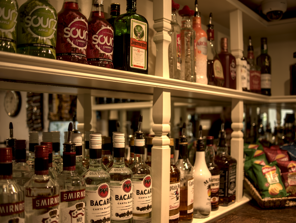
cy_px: 112
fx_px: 342
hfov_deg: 46.8
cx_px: 148
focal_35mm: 40
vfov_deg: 36.0
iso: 200
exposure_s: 1/40
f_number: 1.7
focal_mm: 20
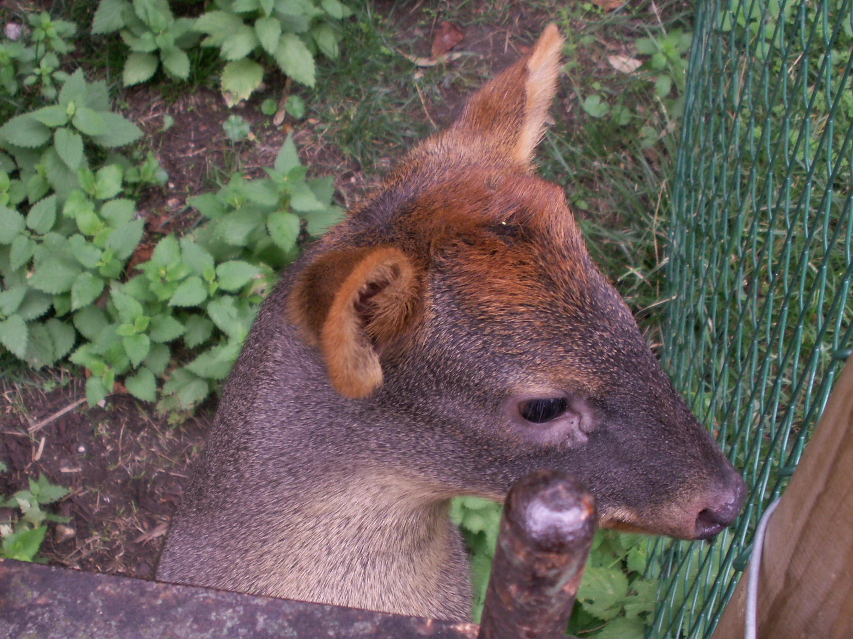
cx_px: 426
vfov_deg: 40.7
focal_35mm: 35
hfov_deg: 52.6
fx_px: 862
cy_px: 320
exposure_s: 1/50
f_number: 2.8
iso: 50
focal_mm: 5.9
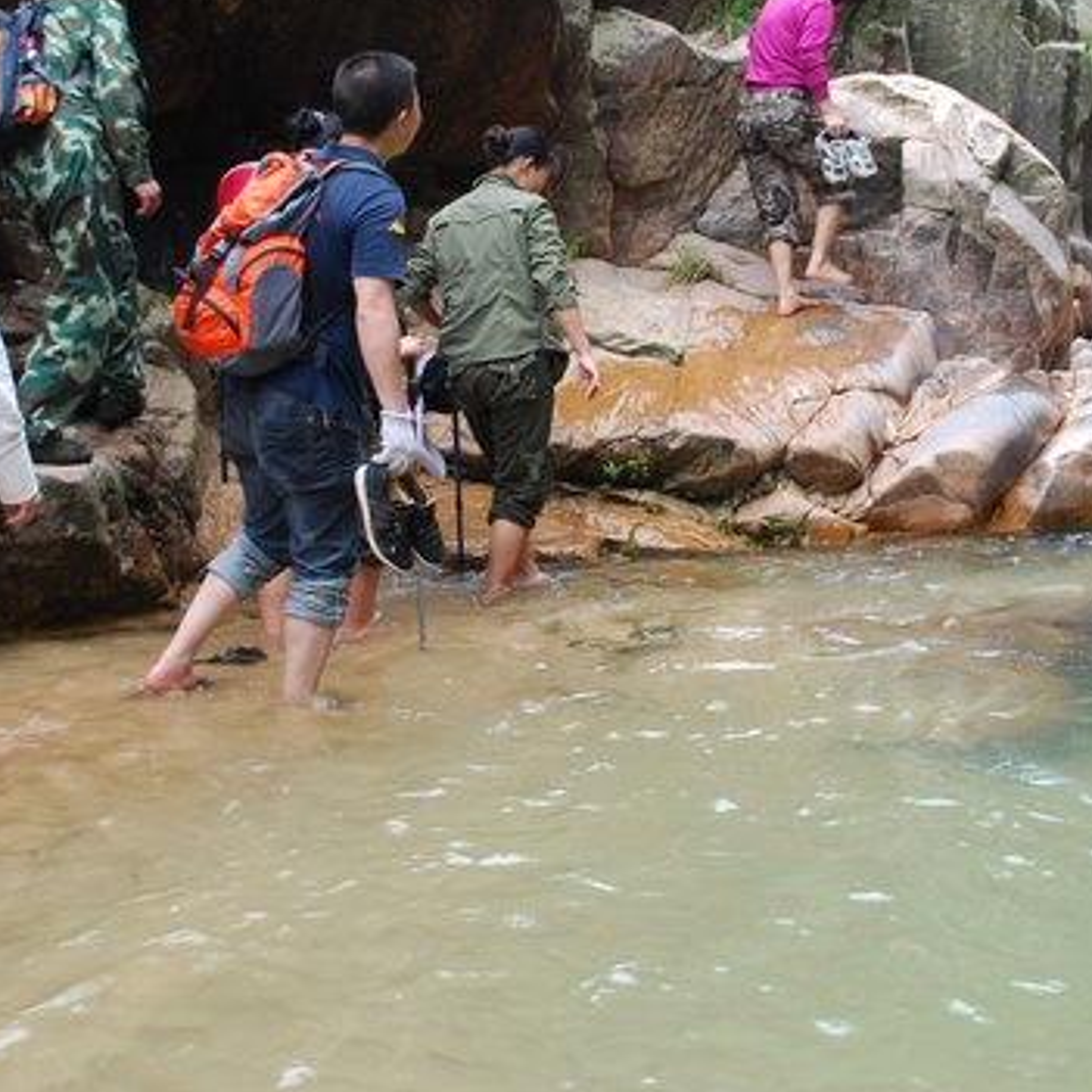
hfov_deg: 26.7
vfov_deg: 26.6
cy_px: 313
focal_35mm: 64
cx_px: 765
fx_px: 2284
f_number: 4
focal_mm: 22
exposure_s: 1/60
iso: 200
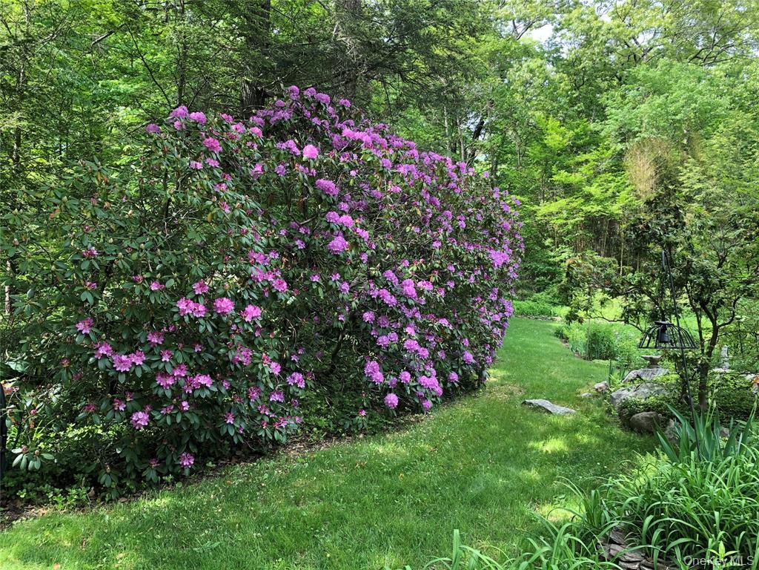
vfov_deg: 49.7
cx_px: 380
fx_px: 614
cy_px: 285
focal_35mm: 28
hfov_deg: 63.4
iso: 20
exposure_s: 1/142
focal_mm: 3.99
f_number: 1.8
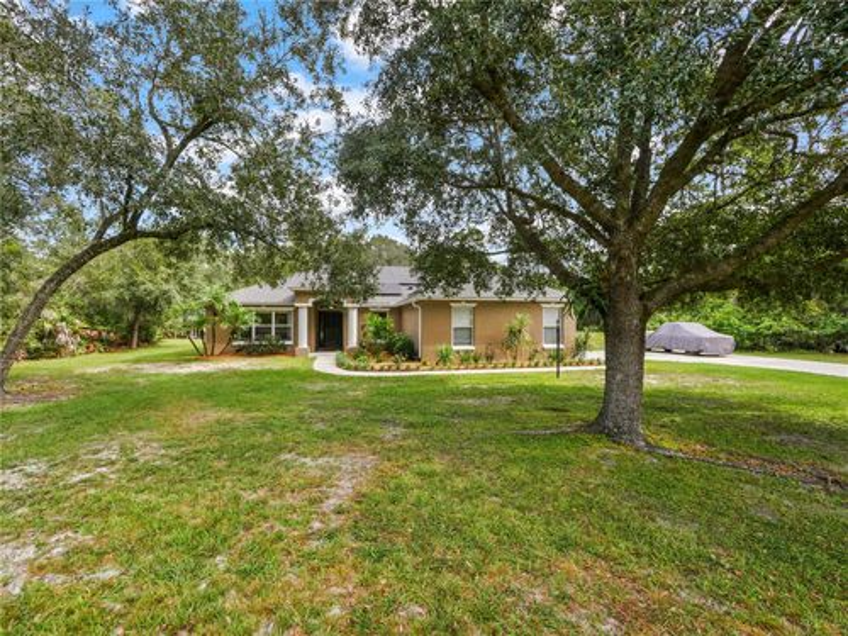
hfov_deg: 102.1
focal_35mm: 14
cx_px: 424
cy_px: 318
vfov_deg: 85.7
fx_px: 343
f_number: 5.6
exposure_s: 1/200
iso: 200
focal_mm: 7
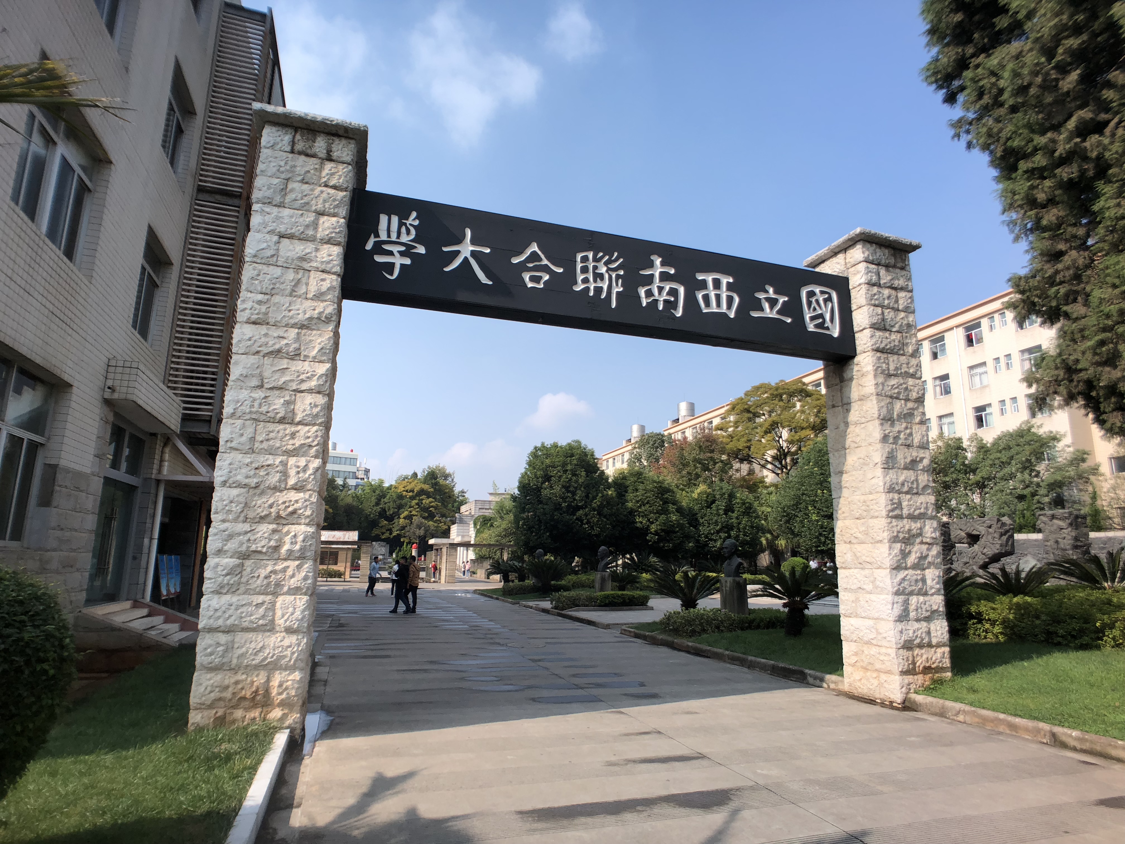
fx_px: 910
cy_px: 422
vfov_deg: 49.7
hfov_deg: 63.4
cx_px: 562
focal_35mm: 28
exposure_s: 1/249
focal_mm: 3.99
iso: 20
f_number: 1.8
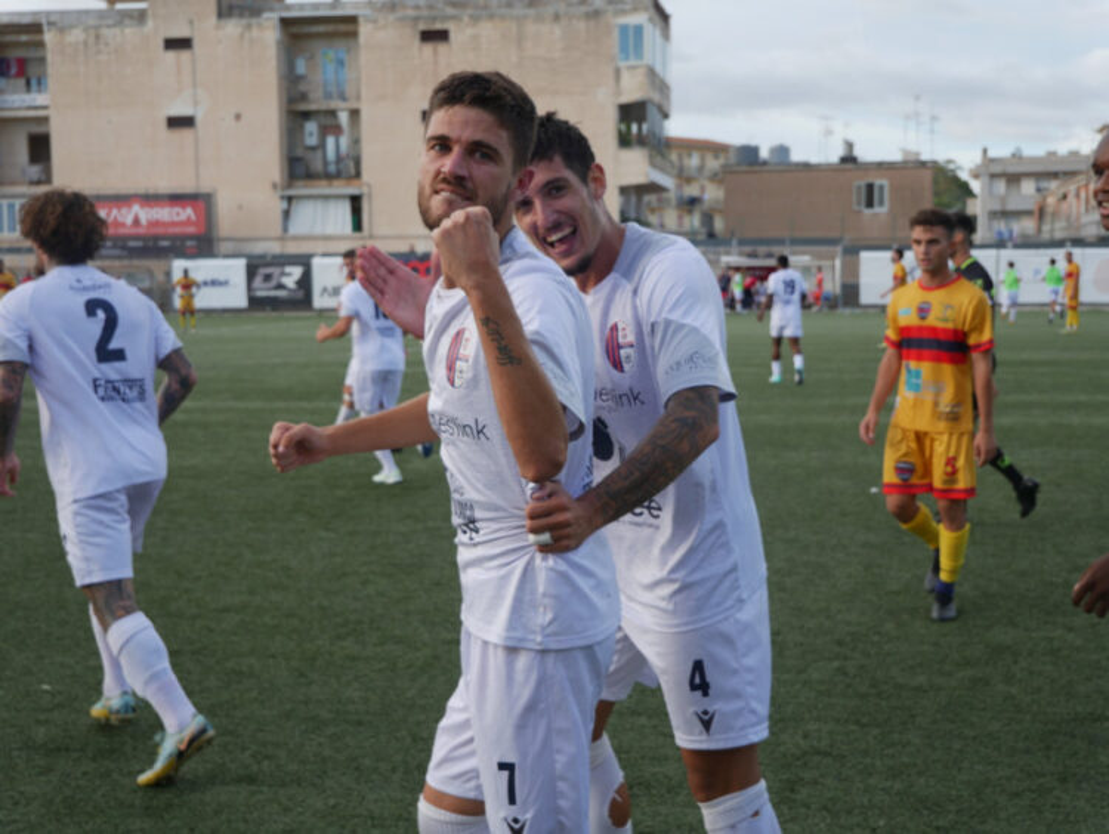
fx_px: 1411
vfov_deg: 32.9
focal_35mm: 44
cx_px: 554
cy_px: 417
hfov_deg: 42.9
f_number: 4.2
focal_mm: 22
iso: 200
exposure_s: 1/500
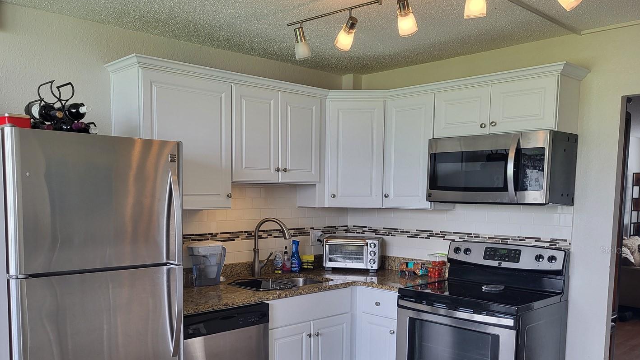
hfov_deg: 60.8
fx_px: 543
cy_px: 250
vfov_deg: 36.2
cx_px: 282
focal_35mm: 32
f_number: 1.8
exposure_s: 1/120
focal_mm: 5.4
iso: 125
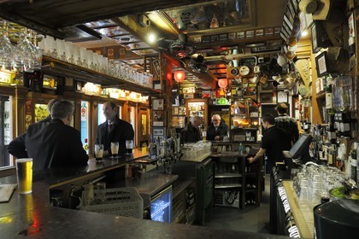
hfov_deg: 73.7
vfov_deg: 53.1
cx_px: 180
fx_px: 239
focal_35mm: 24
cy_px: 120
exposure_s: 1/25
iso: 1600
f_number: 4.5
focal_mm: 24
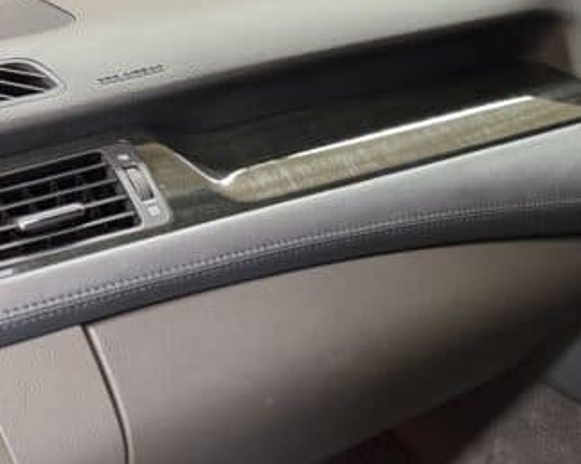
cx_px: 619
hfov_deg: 29.7
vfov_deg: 26.2
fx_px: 997
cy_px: 257
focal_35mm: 58
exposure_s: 1/50
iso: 400
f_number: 1.78
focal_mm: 6.76
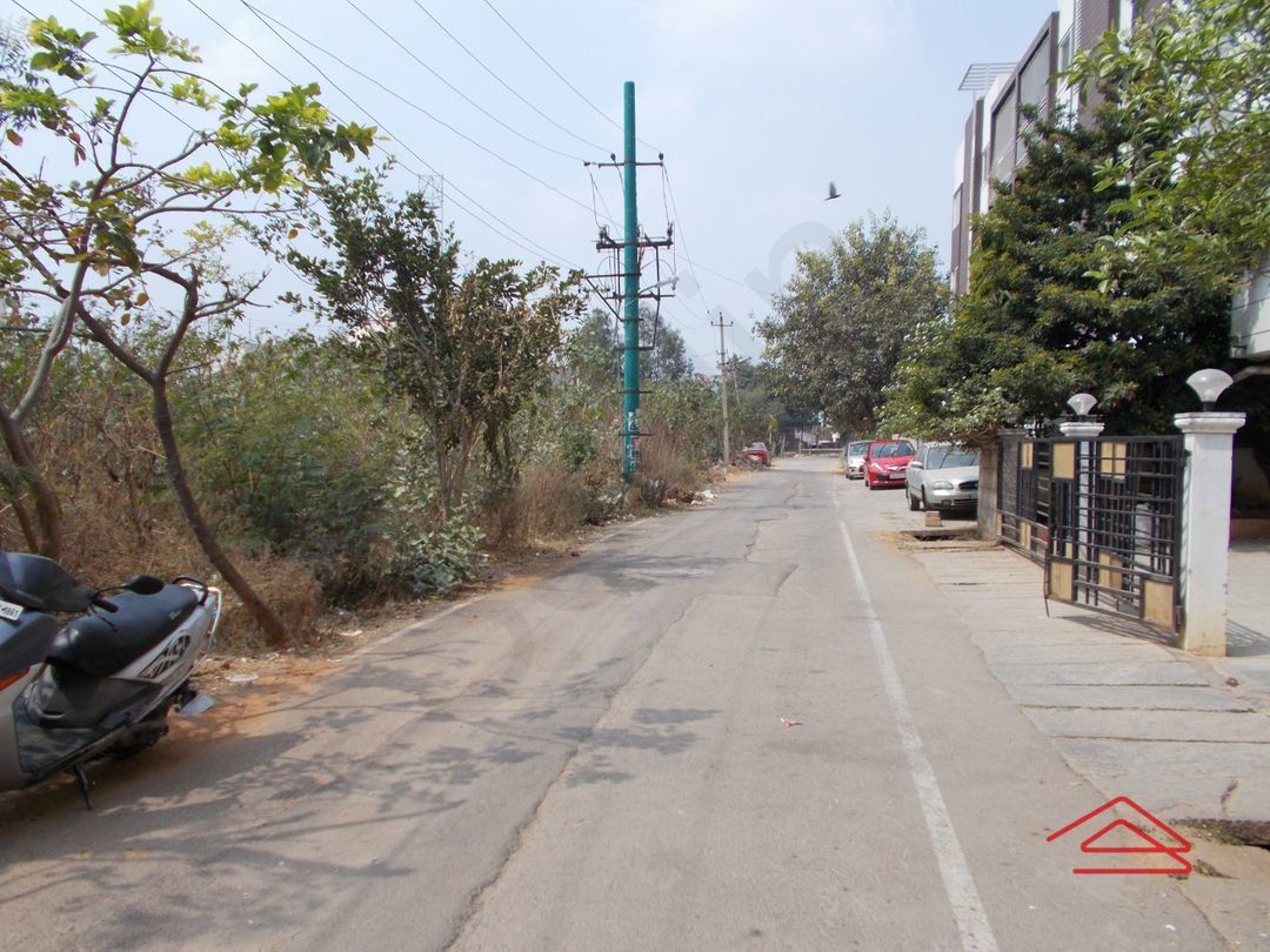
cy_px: 476
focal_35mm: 26
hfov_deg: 67.3
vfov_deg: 53.1
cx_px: 635
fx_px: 954
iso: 80
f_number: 8
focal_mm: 4.6
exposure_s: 1/160
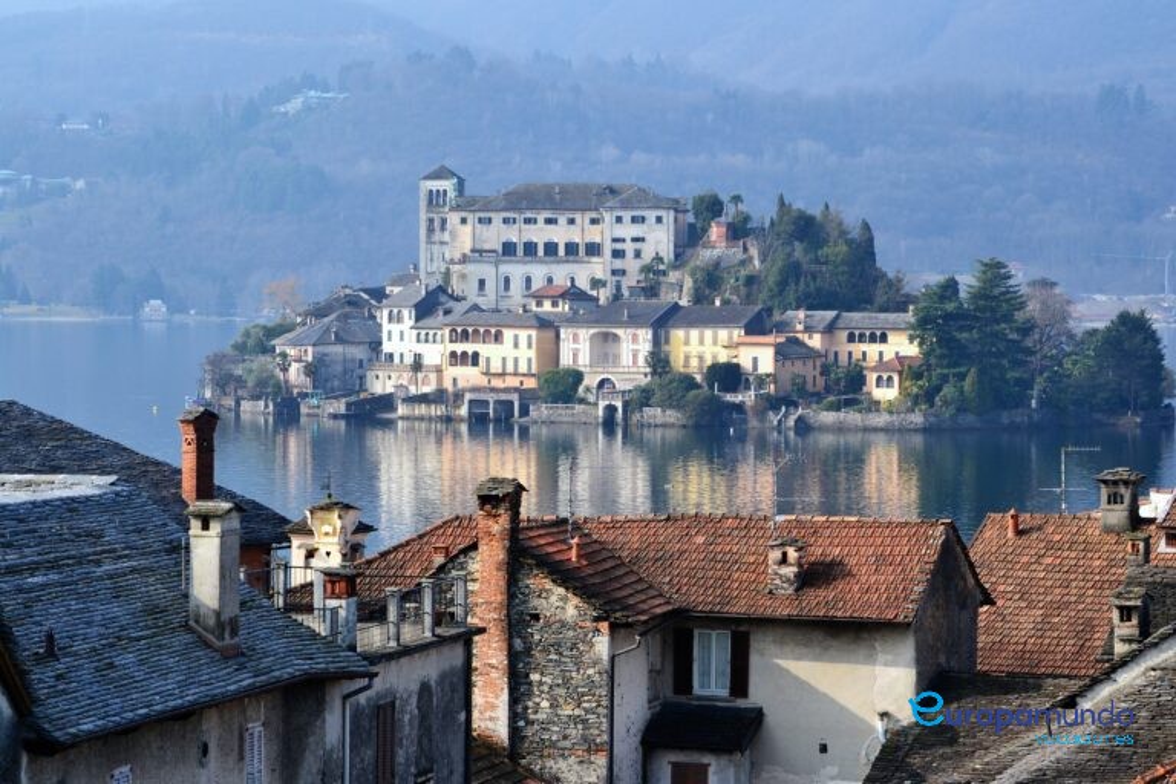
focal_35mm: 117
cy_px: 392
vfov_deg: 11.7
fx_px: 3822
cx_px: 588
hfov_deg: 17.5
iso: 400
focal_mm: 78
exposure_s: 1/320
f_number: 10
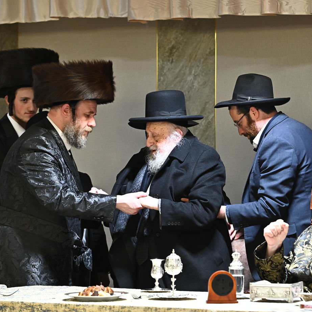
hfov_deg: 9.7
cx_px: 201
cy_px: 157
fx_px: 1836
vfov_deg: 9.7
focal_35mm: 180
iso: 3200
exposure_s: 1/200
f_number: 5.6
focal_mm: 140
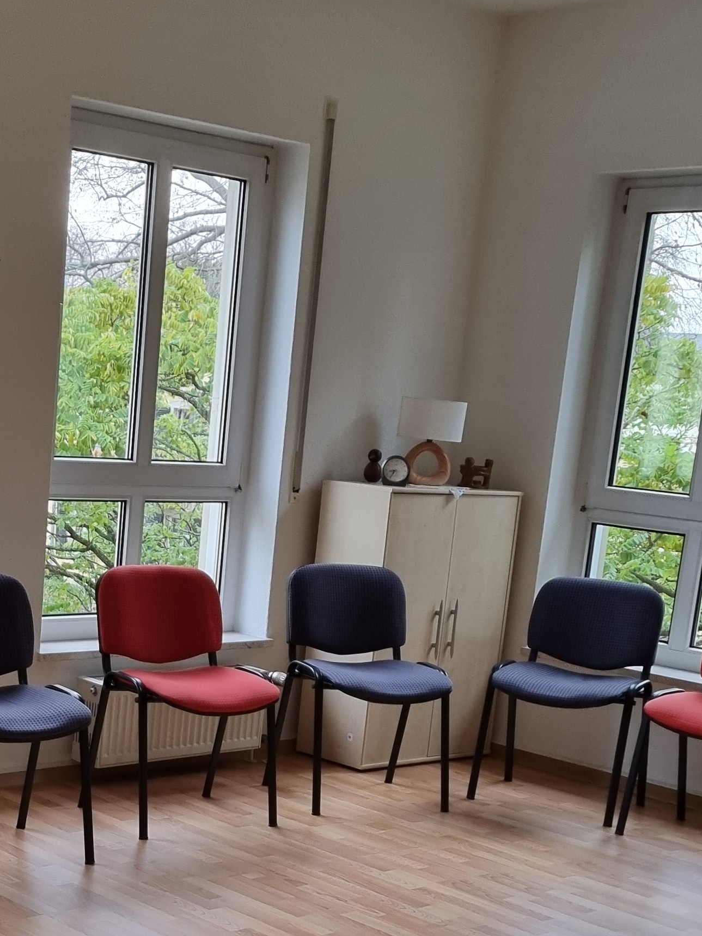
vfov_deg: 30.9
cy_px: 754
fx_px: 1650
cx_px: 144
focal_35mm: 61
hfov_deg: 23.7
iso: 250
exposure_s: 1/50
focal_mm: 5.4
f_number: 1.8
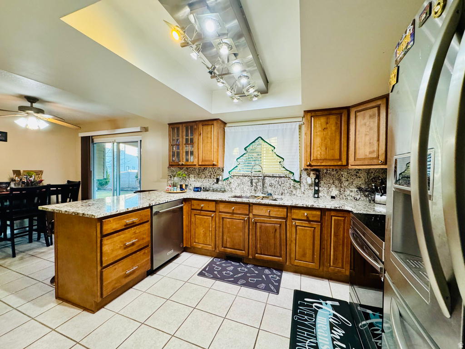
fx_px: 188
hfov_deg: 102.1
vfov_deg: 85.7
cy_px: 174
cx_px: 232
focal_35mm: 14
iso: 320
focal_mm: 2.22
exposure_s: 1/120
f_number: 2.2
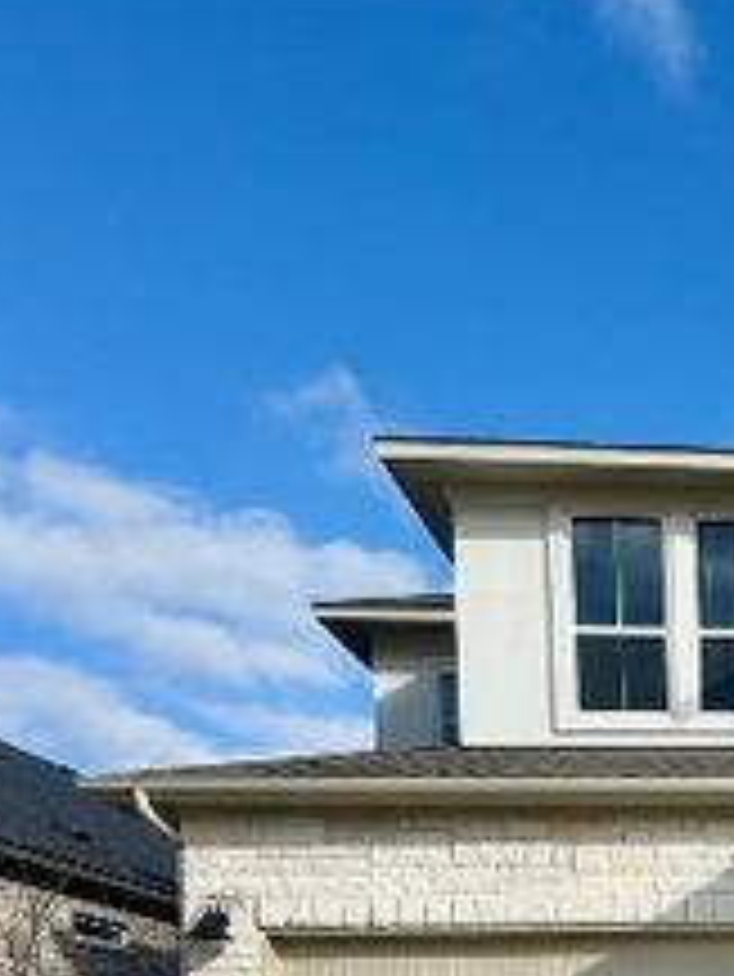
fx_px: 1215
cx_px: 982
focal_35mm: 43
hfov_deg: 27.4
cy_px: 1113
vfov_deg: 36.1
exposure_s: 1/2415
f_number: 2.2
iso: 40
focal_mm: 2.22
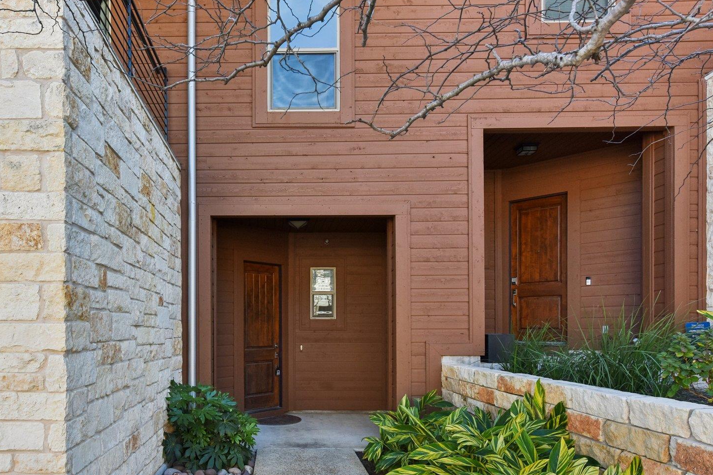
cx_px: 259
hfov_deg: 66.2
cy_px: 324
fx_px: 535
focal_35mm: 27
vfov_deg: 47.0
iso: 400
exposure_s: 1/200
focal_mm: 19
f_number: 8
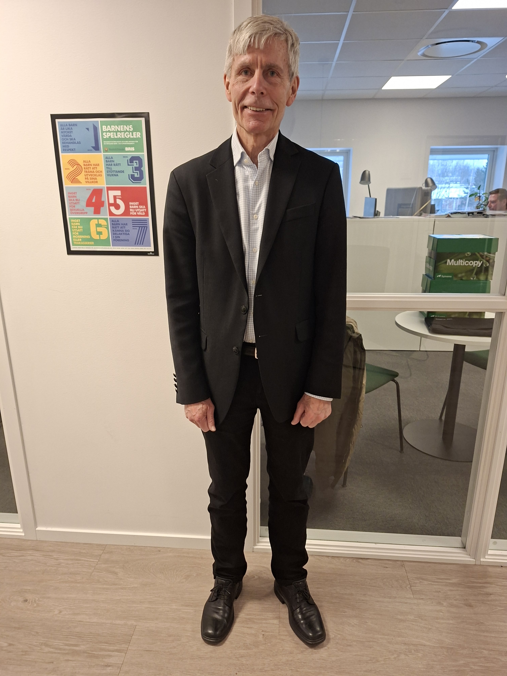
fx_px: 449
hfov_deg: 58.9
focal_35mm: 23
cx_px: 254
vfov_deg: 73.9
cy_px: 338
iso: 320
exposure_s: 1/100
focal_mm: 5.54
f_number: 1.8
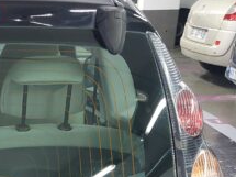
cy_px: 256
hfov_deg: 19.6
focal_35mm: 93
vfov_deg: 14.9
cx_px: -61
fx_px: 634
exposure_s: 1/33
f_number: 1.8
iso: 400
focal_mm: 5.23
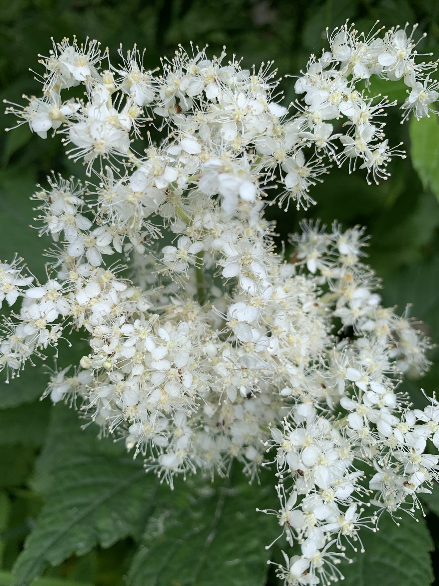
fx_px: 440
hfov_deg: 53.1
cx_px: 220
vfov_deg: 67.3
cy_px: 293
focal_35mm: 26
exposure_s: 1/356
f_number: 1.8
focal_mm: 4.25
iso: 25
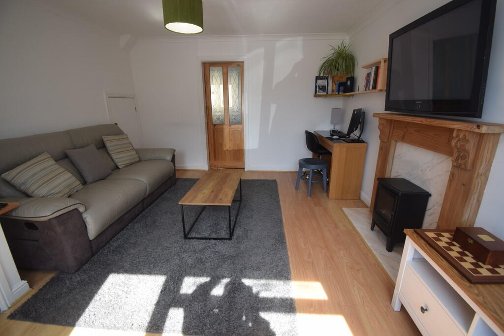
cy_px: 168
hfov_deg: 100.4
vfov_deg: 77.3
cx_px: 252
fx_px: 210
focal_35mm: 15
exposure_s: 1/125
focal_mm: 10
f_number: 5.6
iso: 400
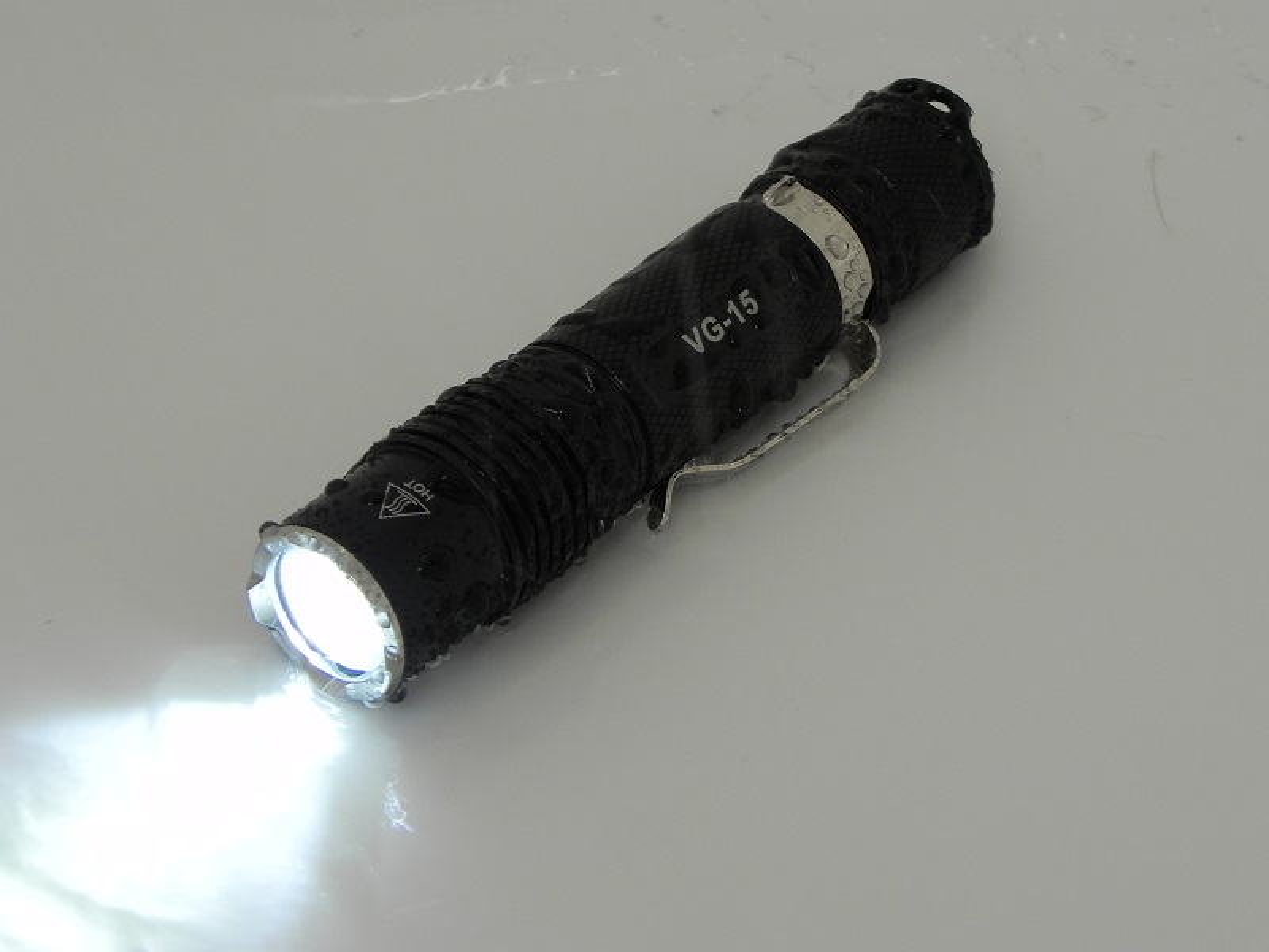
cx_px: 634
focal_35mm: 129
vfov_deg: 11.5
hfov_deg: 15.3
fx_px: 4729
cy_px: 476
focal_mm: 23
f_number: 4.5
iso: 160
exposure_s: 1/53.4
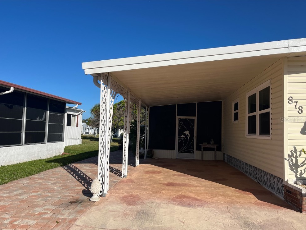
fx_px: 239
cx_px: 151
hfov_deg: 65.3
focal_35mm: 27
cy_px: 119
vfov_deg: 51.4
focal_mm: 5.1
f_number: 1.6
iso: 50
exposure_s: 1/5848
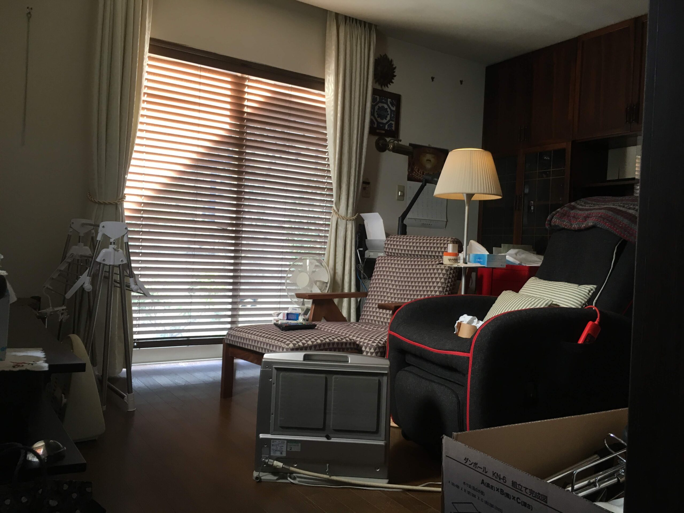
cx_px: 342
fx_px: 573
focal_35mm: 29
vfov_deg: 48.2
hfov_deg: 61.7
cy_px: 256
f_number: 2.2
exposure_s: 1/30
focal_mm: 4.15
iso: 64
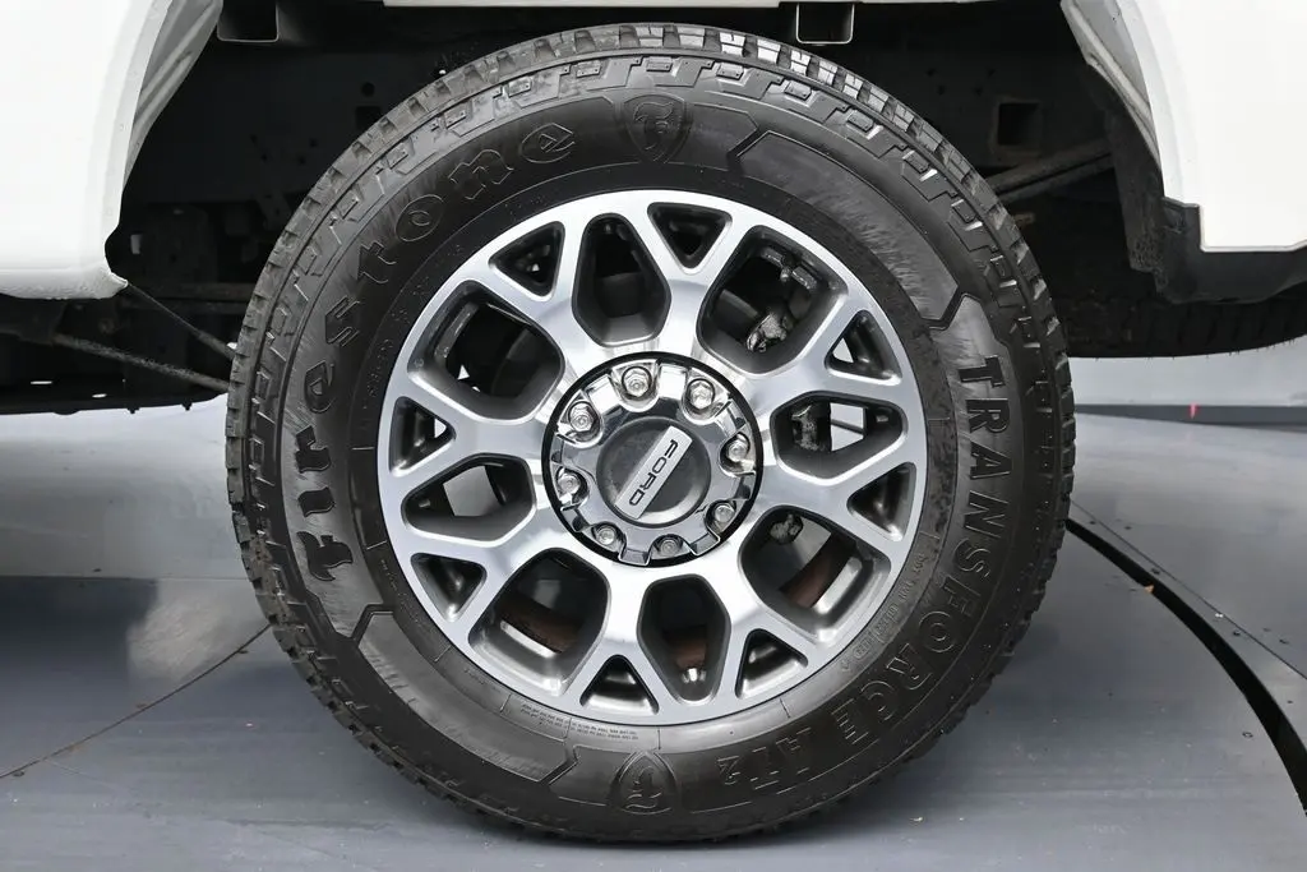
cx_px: 654
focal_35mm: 38
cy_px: 436
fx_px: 1362
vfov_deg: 35.5
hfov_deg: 51.3
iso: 640
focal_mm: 25
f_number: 4.2
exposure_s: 1/125
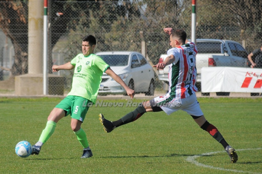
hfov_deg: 7.6
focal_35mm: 270
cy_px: 87
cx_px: 131
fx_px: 1964
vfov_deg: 5.1
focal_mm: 180
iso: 320
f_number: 6
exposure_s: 1/1250
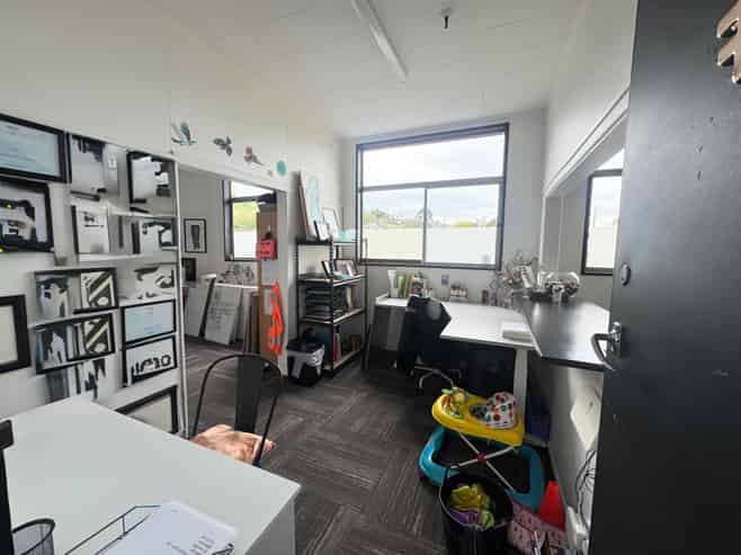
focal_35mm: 14
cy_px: 278
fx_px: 300
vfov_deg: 85.6
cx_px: 370
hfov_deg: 102.1
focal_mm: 2.22
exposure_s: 1/235
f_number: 2.2
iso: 40
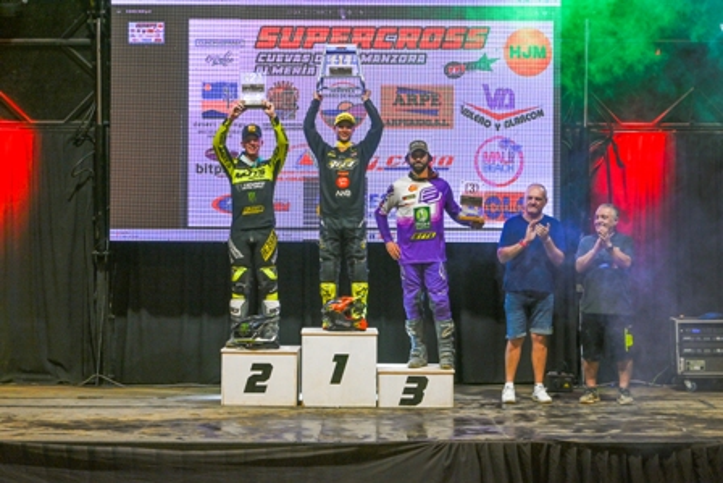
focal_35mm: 76
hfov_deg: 26.6
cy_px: 242
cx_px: 362
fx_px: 1527
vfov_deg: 18.0
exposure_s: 1/400
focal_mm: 76
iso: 720
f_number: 5
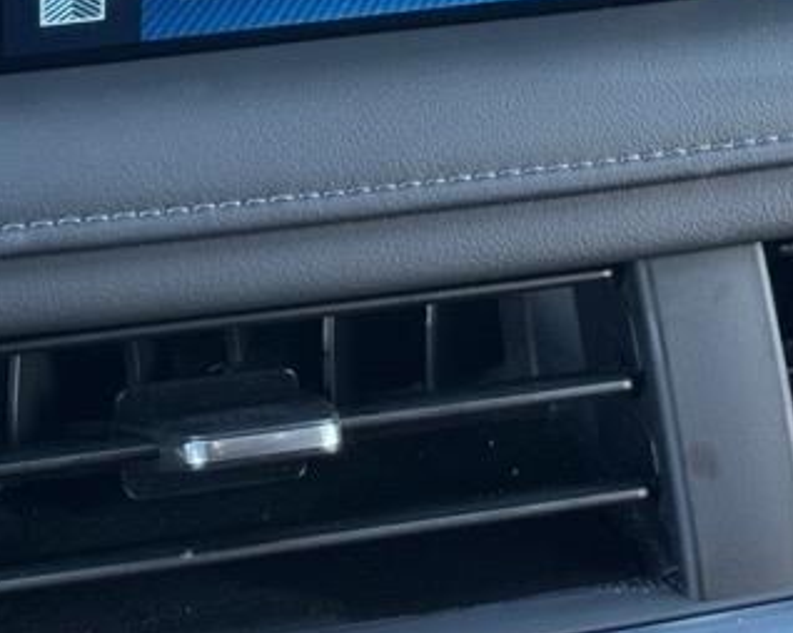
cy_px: -37
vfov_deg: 10.1
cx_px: 499
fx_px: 3542
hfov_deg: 12.8
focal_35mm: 151
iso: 100
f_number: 1.78
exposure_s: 1/60
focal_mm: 6.76
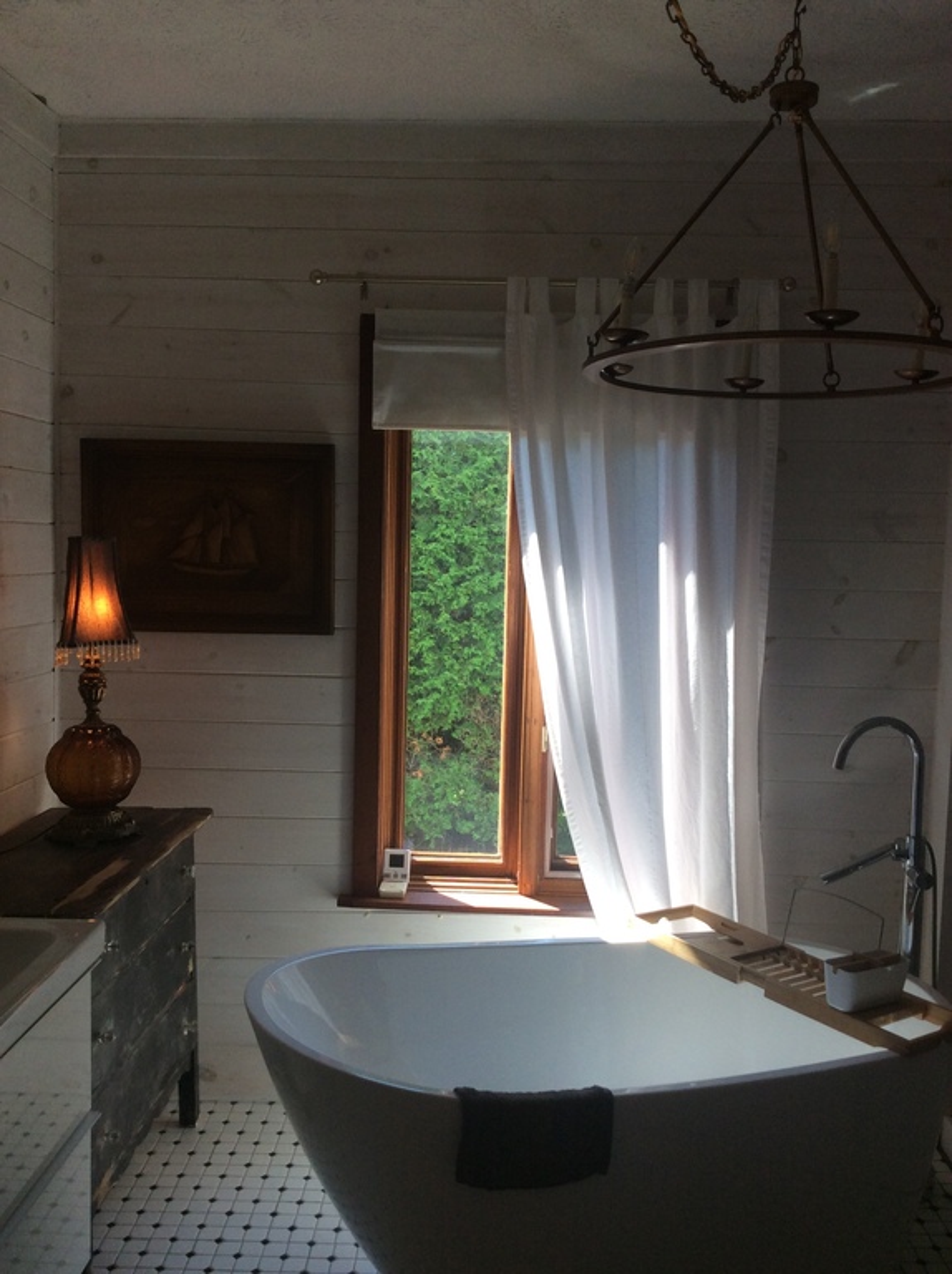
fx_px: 1176
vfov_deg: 56.9
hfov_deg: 44.1
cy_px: 637
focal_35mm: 32
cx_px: 476
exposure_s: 1/120
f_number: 2.4
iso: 50
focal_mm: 3.3
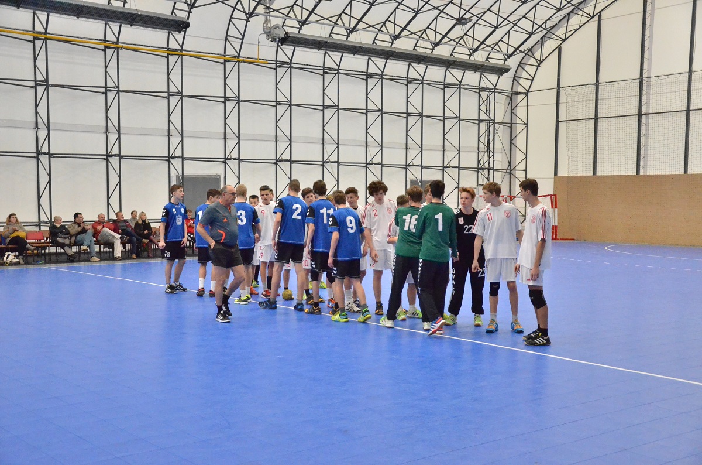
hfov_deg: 43.7
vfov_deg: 29.7
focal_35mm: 45
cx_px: 351
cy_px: 232
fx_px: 875
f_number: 4.2
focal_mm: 30
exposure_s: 1/800
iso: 6400
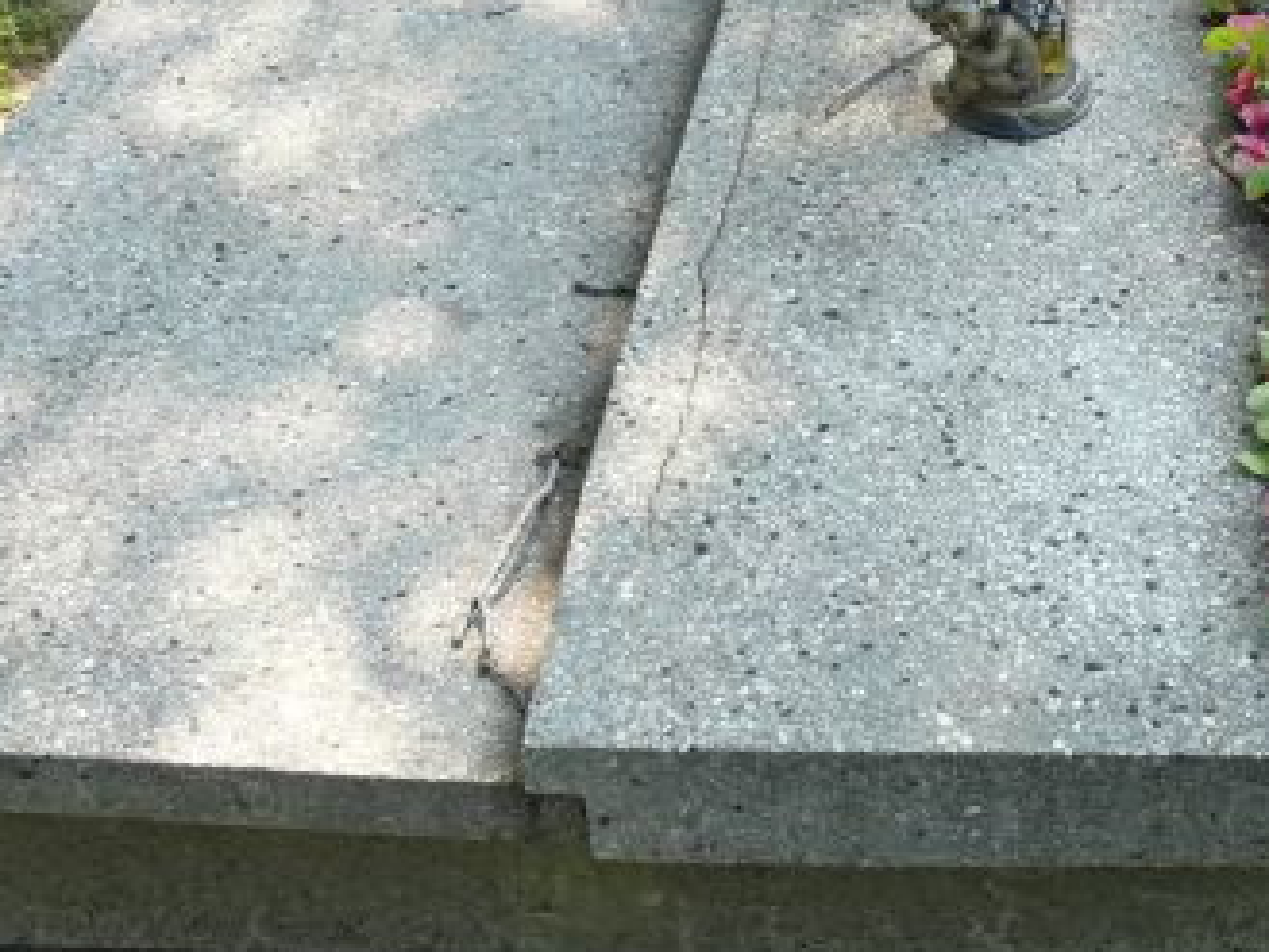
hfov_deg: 27.8
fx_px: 2494
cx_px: 1080
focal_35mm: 68
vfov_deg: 21.4
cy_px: 197
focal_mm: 7.4
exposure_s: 1/100
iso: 100
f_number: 4
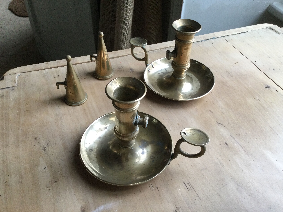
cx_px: 142
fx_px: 253
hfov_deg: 58.4
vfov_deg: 45.4
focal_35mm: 31
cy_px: 106
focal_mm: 3.3
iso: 50
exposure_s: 1/33
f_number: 2.4
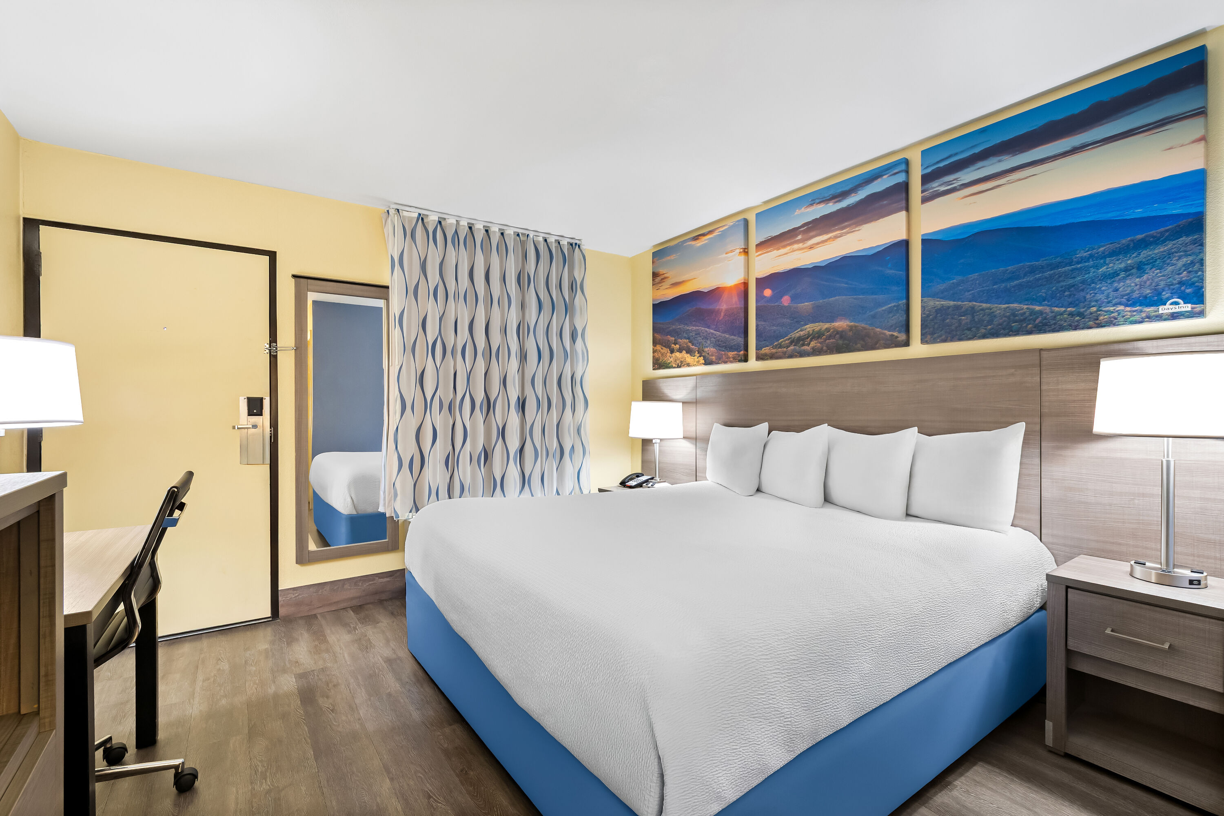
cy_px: 408
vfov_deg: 77.3
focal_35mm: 15
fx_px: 510
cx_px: 612
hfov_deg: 100.4
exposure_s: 1/2
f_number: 8
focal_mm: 10
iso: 400
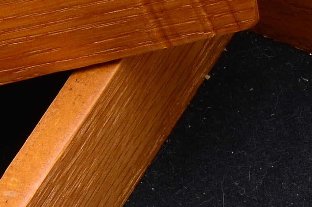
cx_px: 308
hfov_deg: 6.4
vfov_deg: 4.2
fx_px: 2802
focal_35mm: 324
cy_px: 105
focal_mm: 38
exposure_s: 1/160
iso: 100
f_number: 18
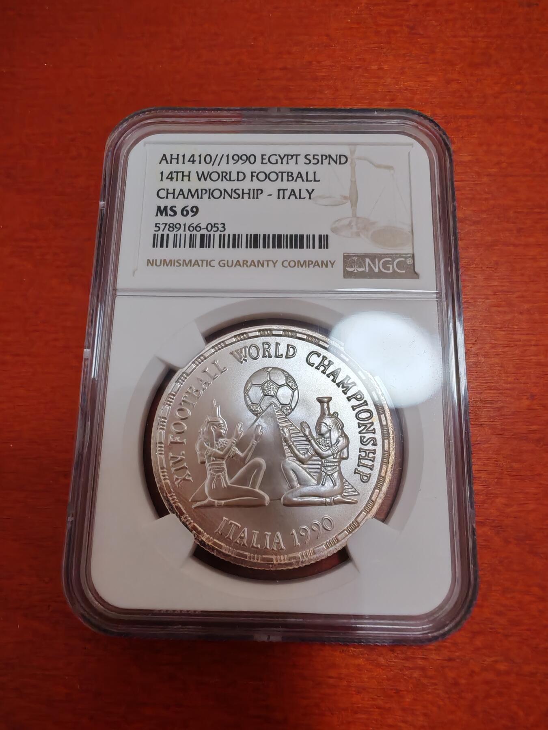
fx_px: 549
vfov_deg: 67.3
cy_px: 365
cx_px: 274
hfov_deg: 53.1
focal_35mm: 26
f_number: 2.2
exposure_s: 1/50
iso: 125
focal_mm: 1.96
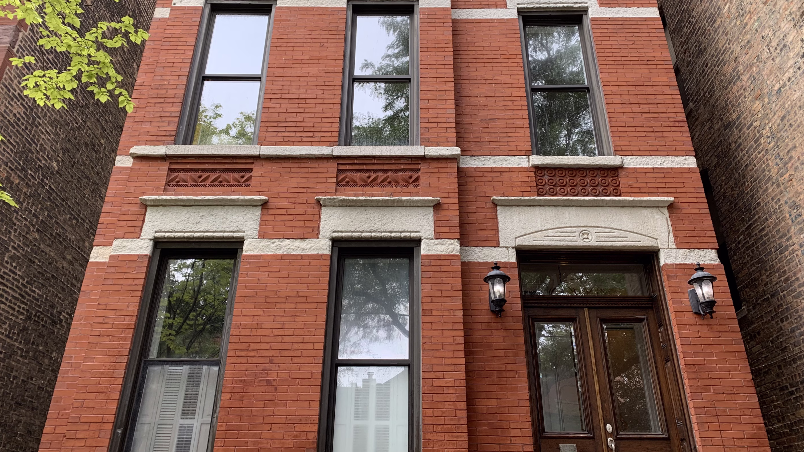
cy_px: 193
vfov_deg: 40.1
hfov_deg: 66.1
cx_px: 405
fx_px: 618
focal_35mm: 29
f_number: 1.8
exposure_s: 1/122
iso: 25
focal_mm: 4.25
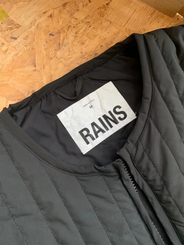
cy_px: 122
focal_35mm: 26
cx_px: 92
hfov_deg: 53.1
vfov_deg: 67.3
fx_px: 184
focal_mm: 4.25
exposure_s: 1/50
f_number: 1.8
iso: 64
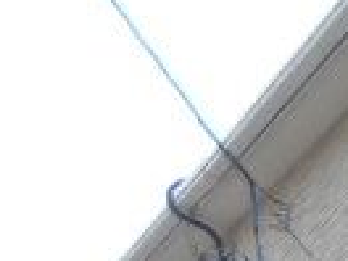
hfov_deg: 13.2
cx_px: 720
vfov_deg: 10.5
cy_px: 564
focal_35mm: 126
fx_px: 1267
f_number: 3.2
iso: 80
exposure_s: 1/250
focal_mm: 4.6
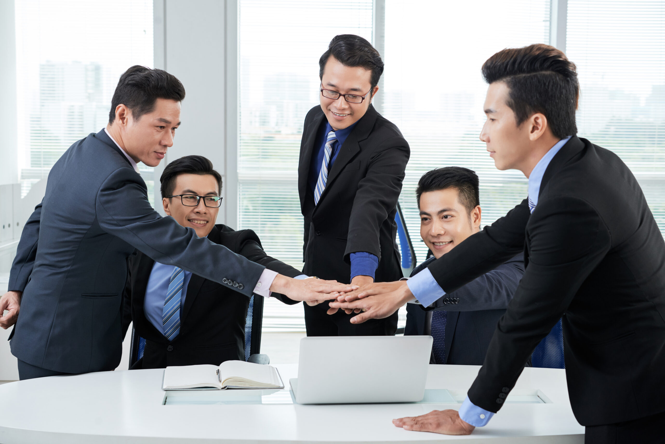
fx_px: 1109
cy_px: 222
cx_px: 332
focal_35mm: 60
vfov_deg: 22.6
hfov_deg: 33.4
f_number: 5.6
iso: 400
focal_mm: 60
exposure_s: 1/250
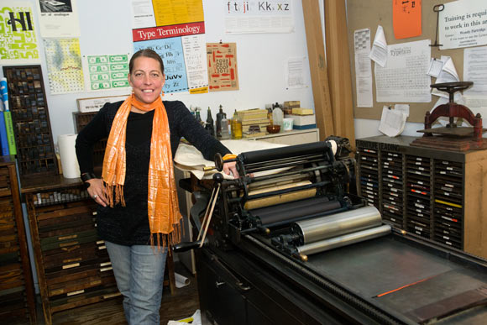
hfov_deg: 53.1
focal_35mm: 36
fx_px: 487
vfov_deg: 36.9
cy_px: 162
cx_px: 244
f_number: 4.5
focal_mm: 24
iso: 1600
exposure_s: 1/60
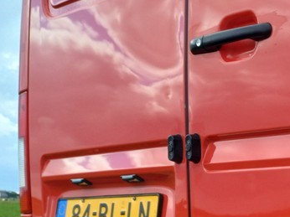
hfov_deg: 22.7
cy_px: 261
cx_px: 401
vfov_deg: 18.8
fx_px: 620
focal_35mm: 74
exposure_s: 1/465
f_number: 1.8
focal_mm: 4.65
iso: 50
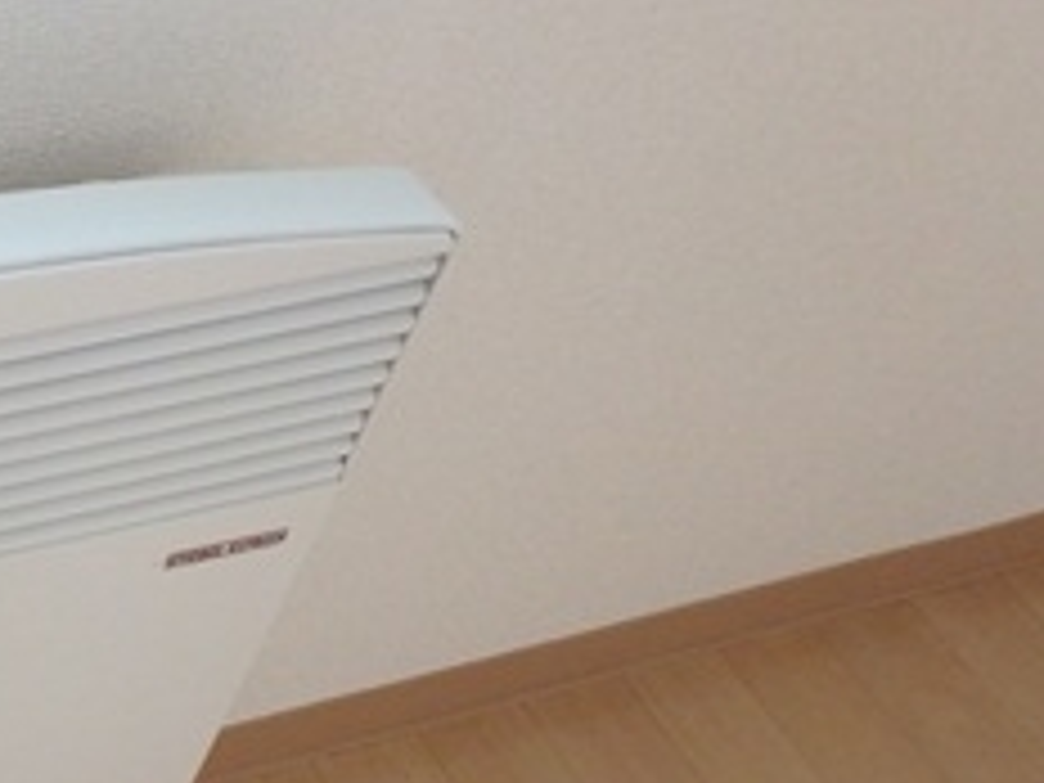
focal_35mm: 58
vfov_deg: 24.5
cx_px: -315
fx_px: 1749
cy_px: 716
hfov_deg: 27.6
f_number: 3.5
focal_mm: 3.7
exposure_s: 1/30
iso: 320
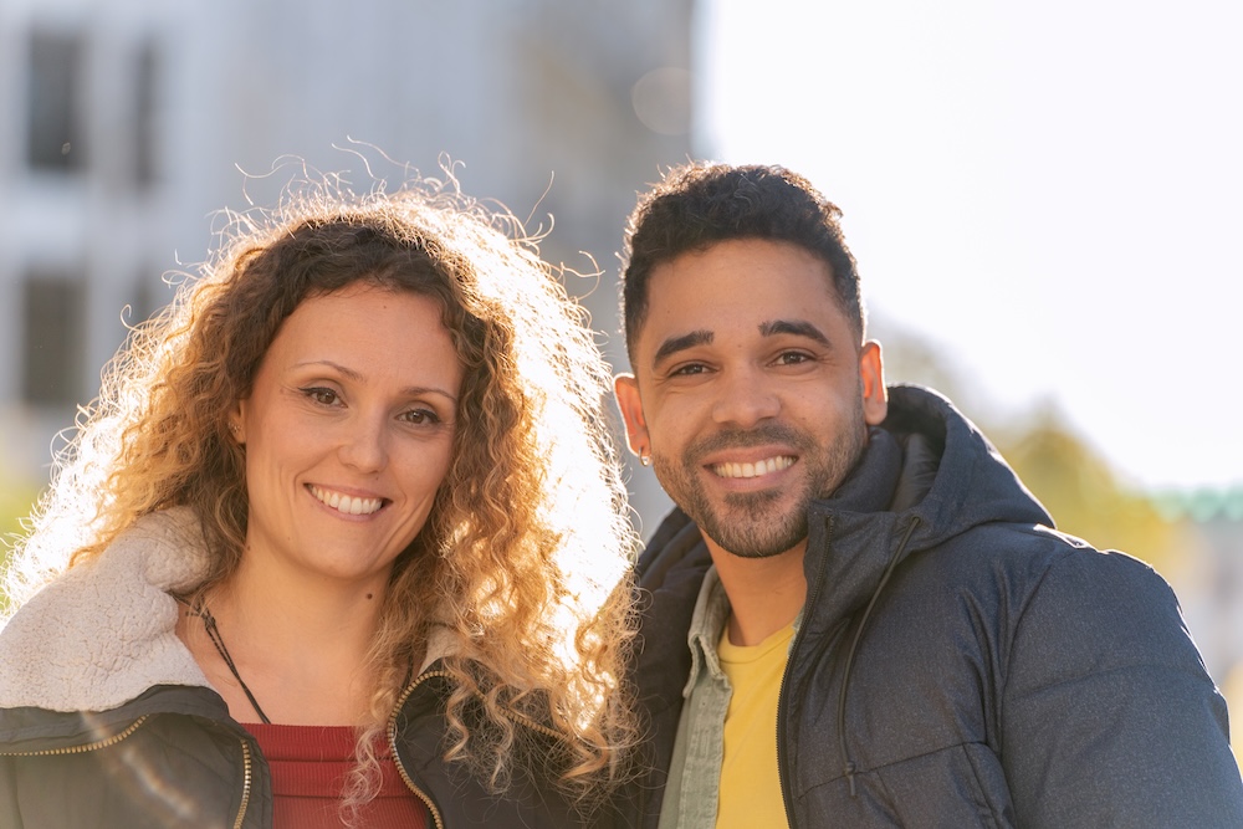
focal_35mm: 160
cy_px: 414
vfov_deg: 8.6
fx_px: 5525
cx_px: 622
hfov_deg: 12.8
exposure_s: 1/800
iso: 400
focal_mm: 160
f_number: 2.8
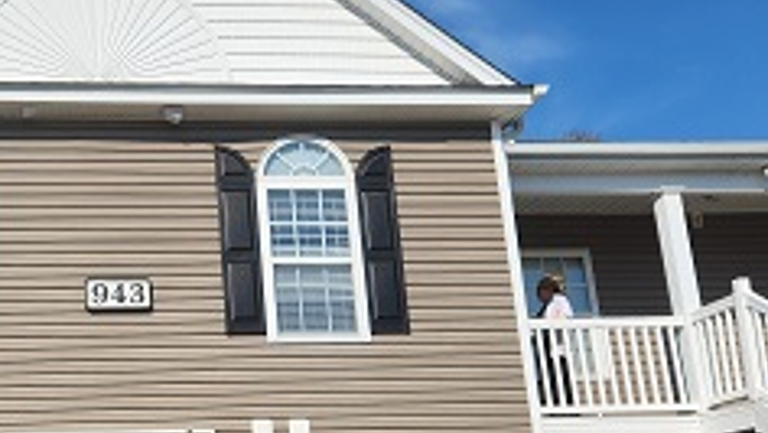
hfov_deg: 37.2
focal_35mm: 53
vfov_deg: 22.2
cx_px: 111
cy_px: 370
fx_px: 1080
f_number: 1.8
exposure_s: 1/3264
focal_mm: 5.4
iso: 20
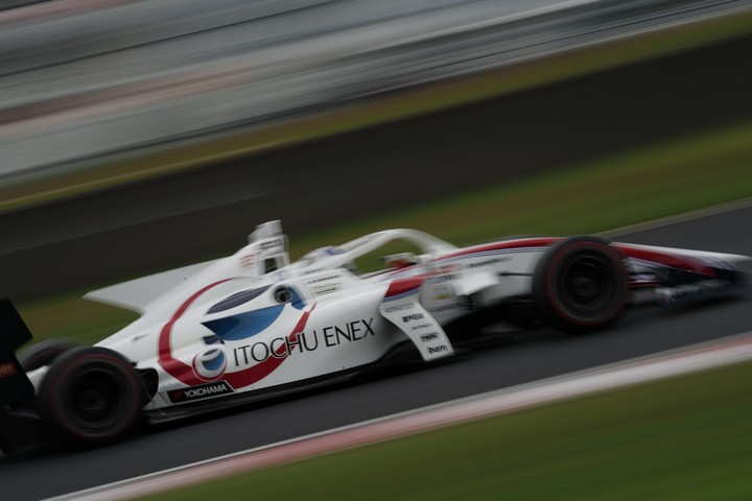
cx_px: 376
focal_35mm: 200
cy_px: 250
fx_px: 4177
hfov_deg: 10.3
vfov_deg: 6.9
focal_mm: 200
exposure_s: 1/13
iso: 50
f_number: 22
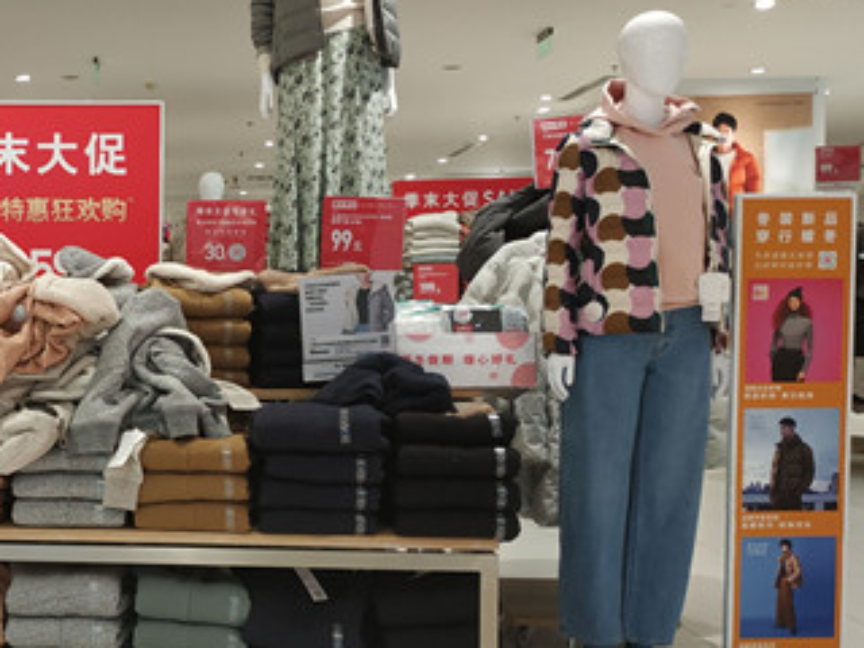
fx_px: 1123
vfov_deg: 32.2
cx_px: 111
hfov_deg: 39.5
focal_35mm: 45
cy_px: 356
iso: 160
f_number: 1.9
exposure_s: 1/100
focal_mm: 3.94
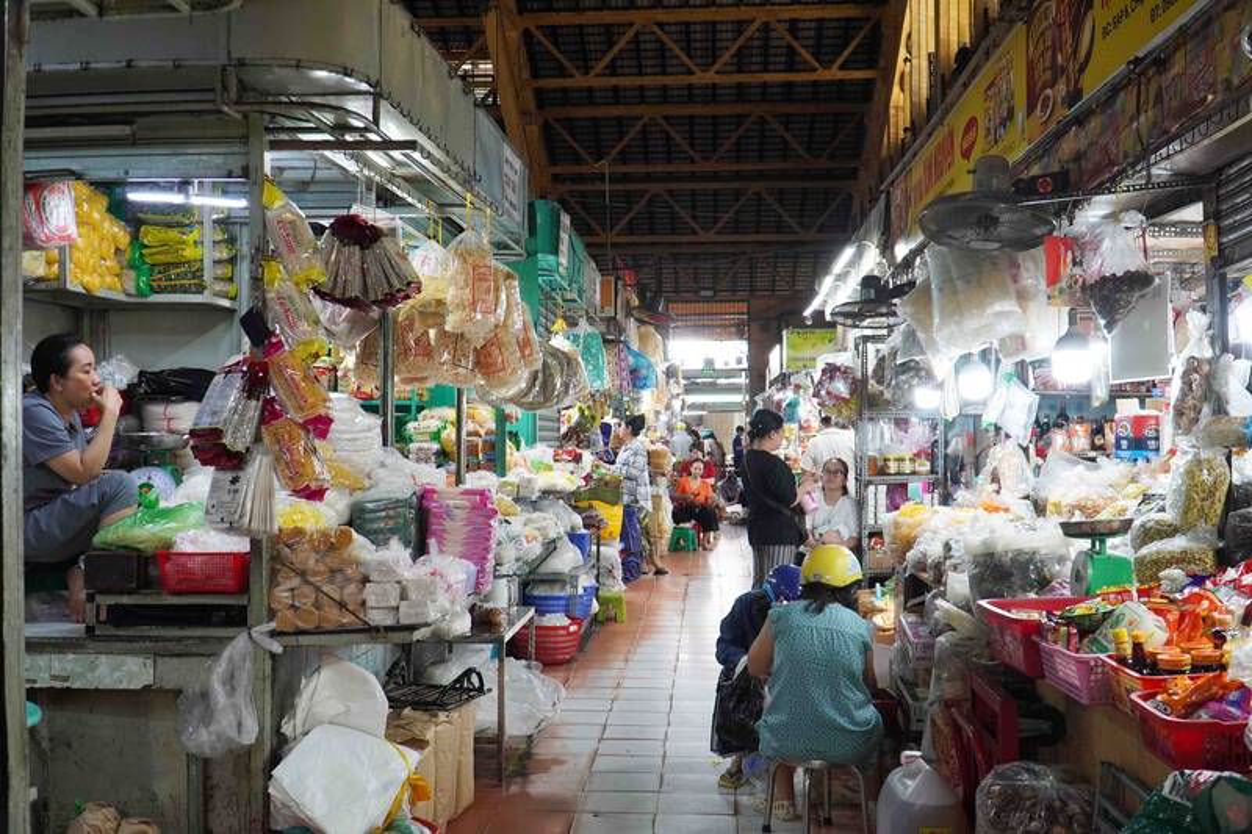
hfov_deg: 55.1
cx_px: 626
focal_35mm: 34
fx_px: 1200
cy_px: 417
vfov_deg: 38.3
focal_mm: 23
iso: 1000
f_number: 4
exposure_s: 1/160
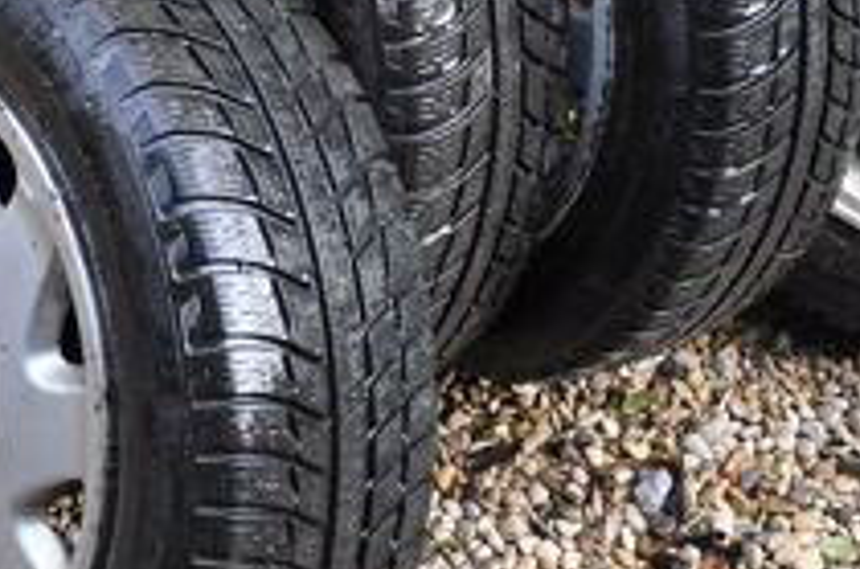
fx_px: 1720
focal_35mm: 72
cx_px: 545
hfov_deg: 28.0
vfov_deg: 18.5
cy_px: 76
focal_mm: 21
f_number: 4
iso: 560
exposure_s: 1/60
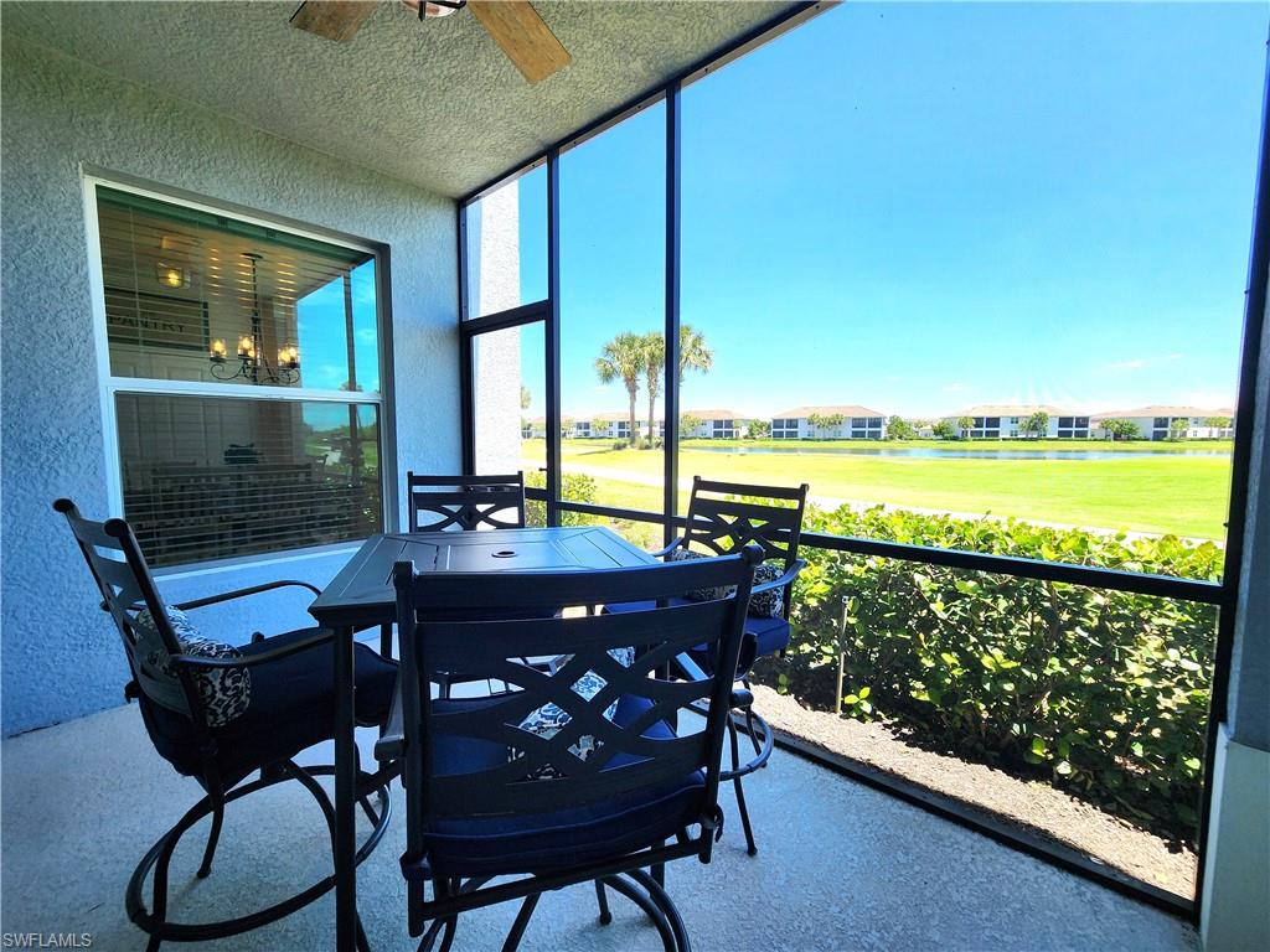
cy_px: 476
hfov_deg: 106.2
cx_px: 635
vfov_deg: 89.9
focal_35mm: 13
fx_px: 477
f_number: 2.2
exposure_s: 1/299
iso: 50
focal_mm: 2.2
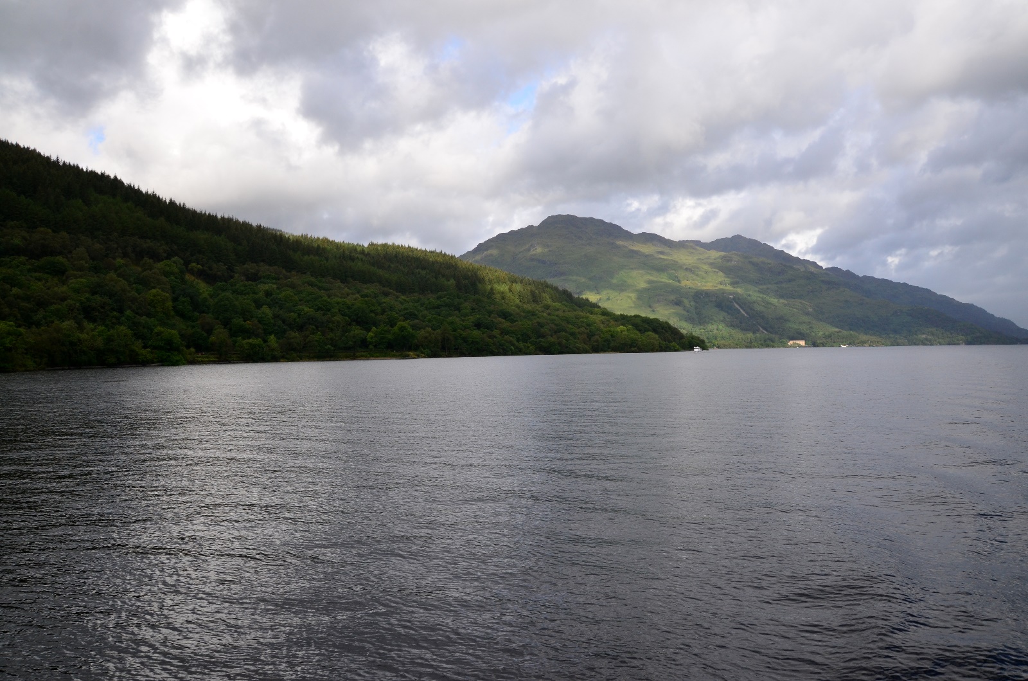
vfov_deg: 47.7
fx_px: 769
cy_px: 340
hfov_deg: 67.5
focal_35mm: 27
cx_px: 514
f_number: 9
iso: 320
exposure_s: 1/500
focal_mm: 18
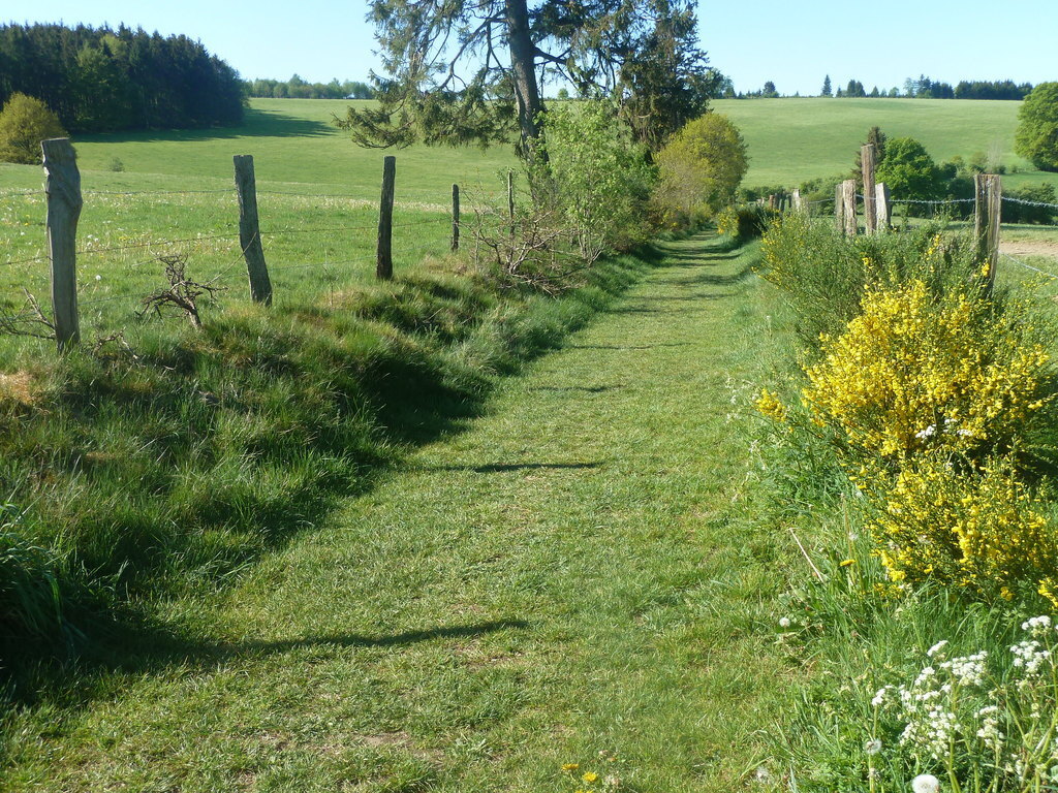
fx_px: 1131
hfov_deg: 50.1
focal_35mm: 37
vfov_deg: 38.7
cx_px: 529
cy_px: 396
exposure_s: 1/250
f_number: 4
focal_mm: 6.1
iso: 80
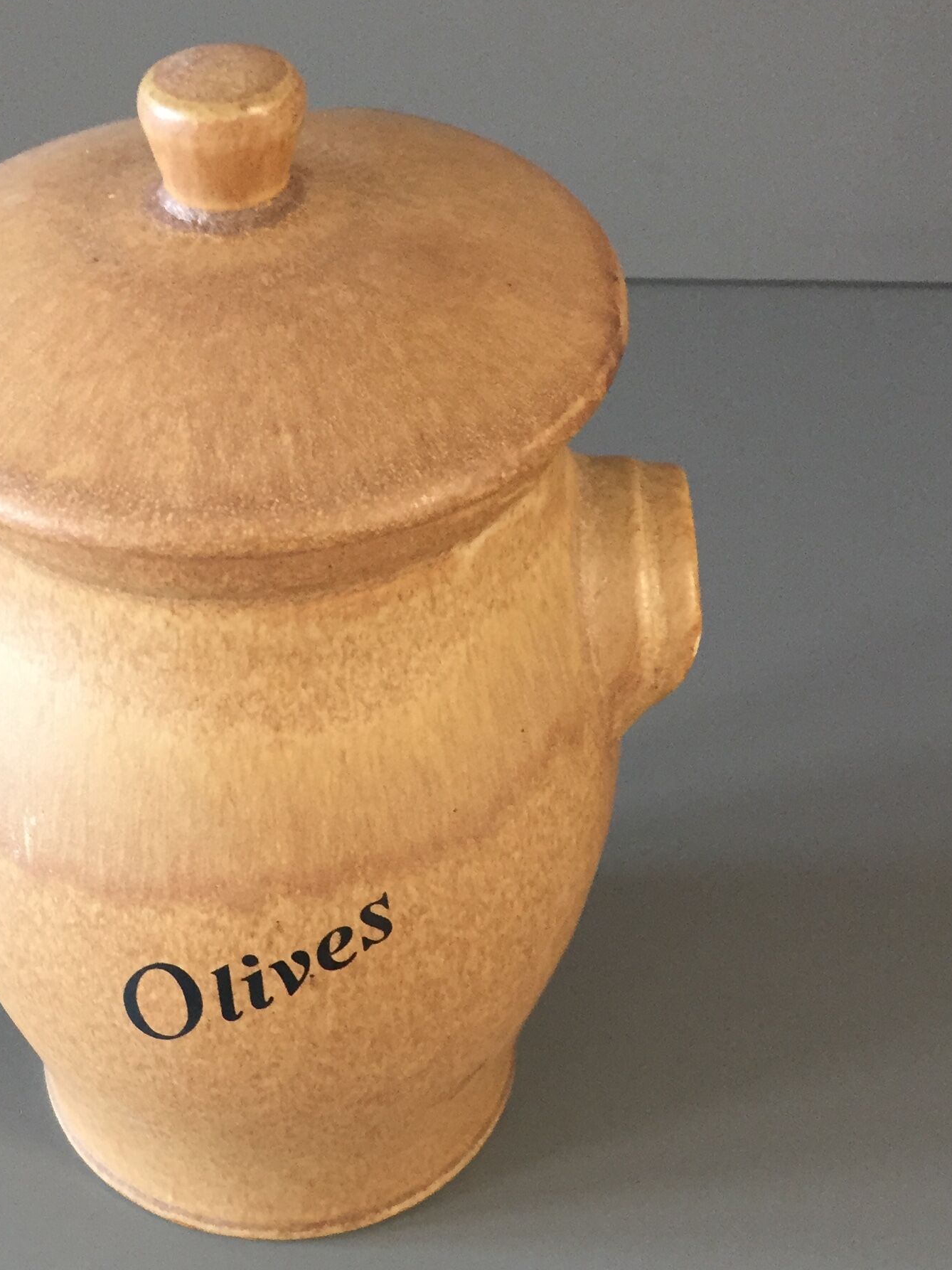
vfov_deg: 35.5
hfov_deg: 27.0
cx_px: 194
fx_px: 1944
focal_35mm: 53
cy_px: 929
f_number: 2.2
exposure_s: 1/33
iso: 160
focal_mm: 4.15
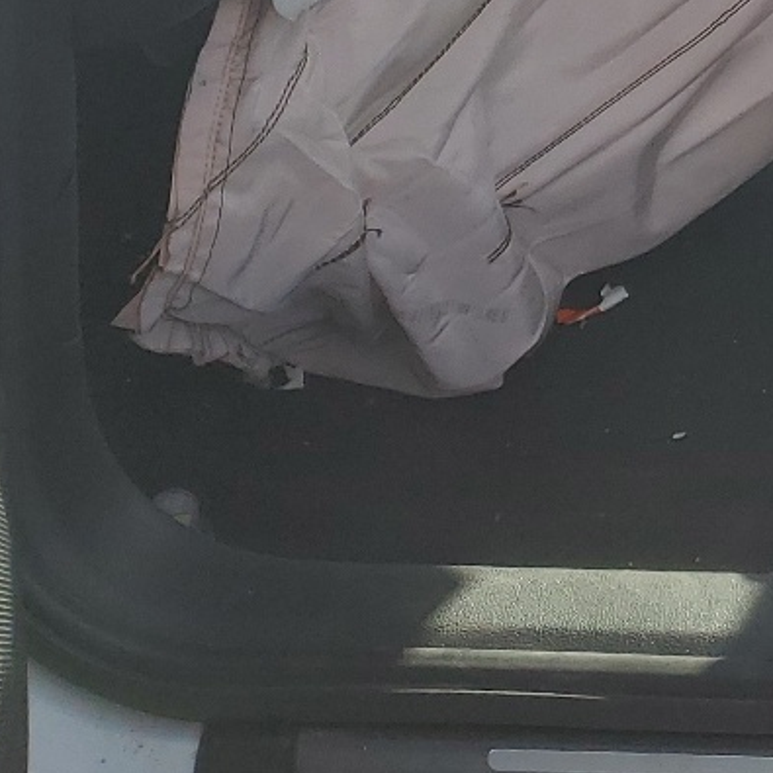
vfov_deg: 17.0
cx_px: 1325
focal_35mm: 93
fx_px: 2350
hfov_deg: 16.2
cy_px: -362
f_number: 1.5
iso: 50
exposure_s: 1/2000
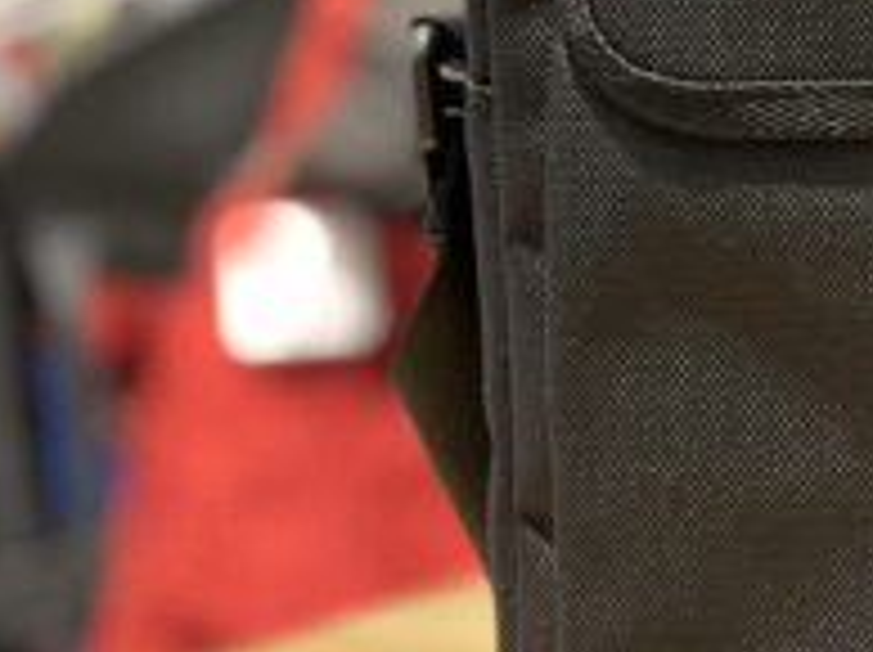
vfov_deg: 14.3
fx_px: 2594
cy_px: 225
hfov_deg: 16.8
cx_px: 1426
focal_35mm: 103
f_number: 1.6
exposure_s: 1/25
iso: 640
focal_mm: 5.1
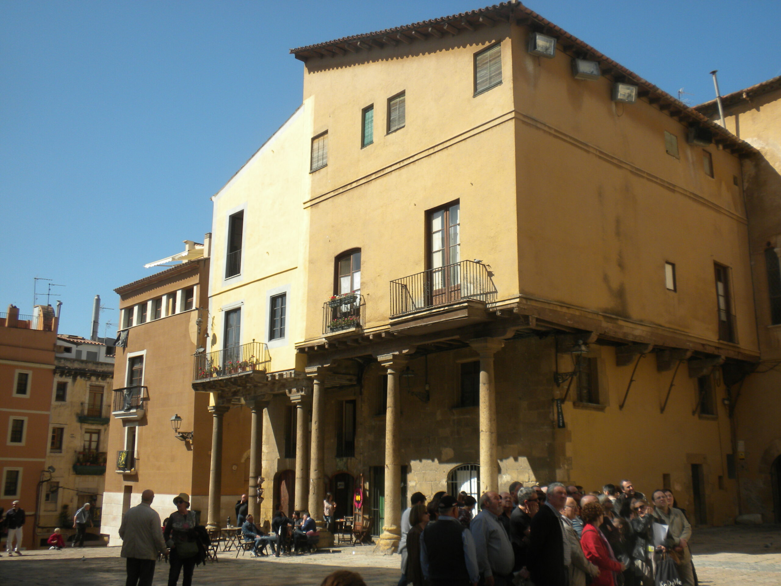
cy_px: 293
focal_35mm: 37
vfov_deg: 38.7
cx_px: 390
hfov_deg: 50.1
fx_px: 835
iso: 64
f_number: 10
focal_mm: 6.6
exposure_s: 1/107
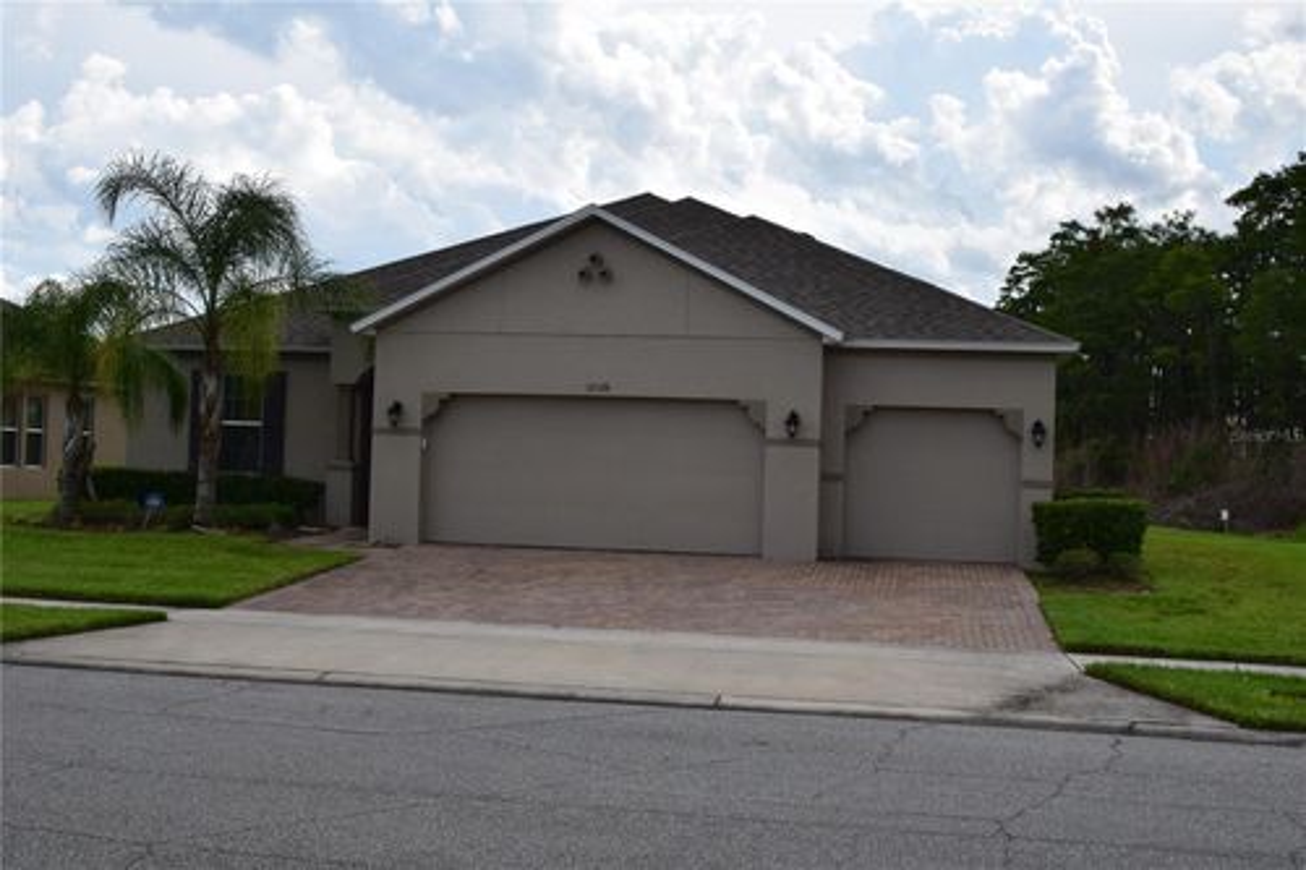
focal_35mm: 42
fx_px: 1523
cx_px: 653
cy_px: 435
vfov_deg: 31.9
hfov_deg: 46.4
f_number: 11
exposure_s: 1/500
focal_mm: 28
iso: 400
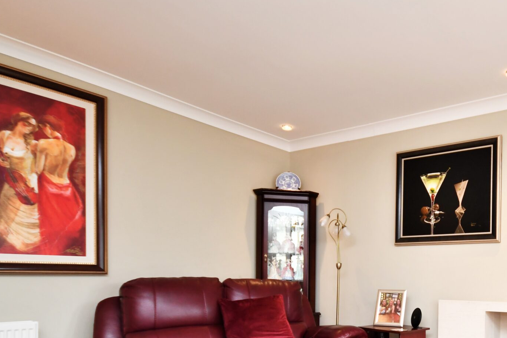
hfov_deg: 58.3
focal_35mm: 28
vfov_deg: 43.9
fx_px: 394
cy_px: 276
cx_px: 433
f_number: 4
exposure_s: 1/60
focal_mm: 10
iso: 560
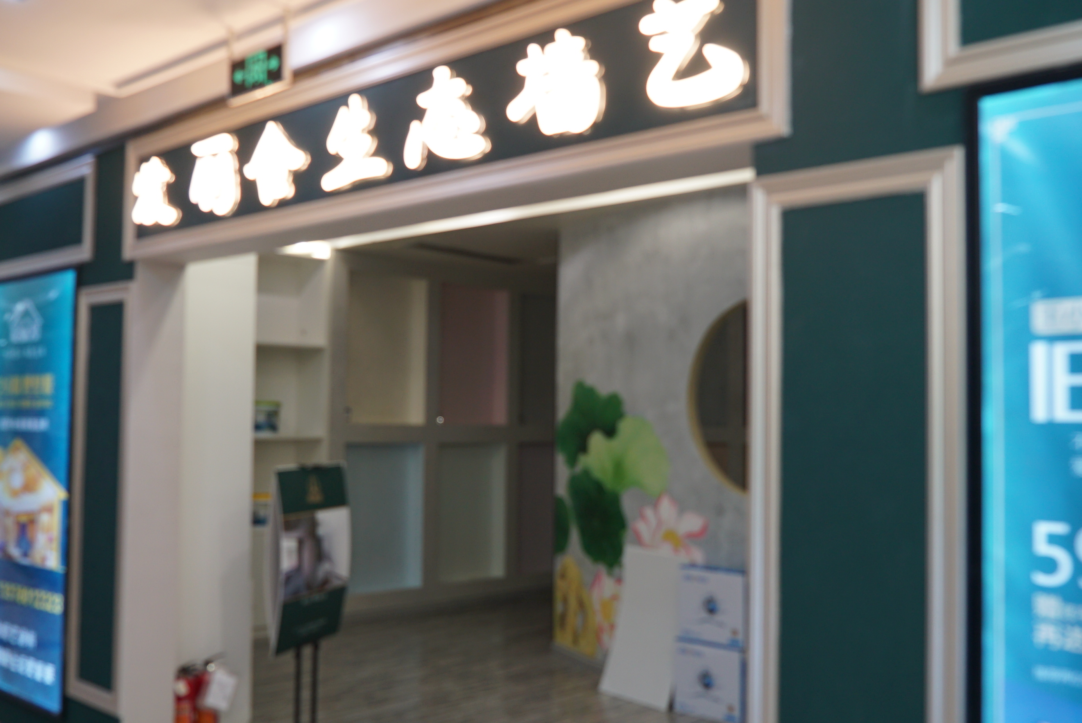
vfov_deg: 36.0
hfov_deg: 51.9
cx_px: 541
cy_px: 362
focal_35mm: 37
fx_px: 1112
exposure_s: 1/60
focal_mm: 25
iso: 400
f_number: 4
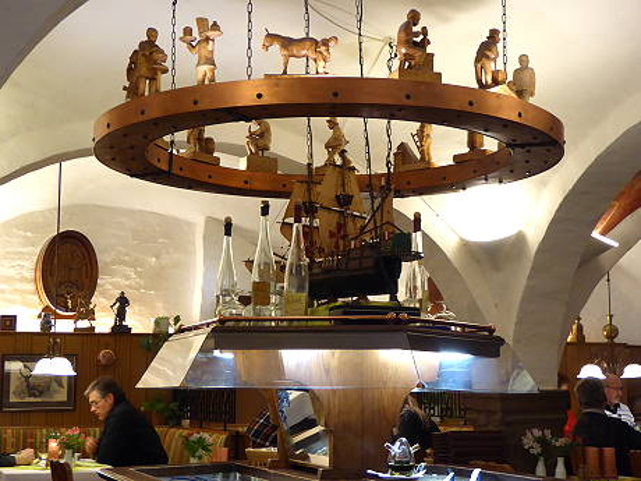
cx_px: 320
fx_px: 1204
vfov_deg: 22.6
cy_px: 240
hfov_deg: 29.8
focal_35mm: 65
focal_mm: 10.9
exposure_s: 1/10
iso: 400
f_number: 4.3
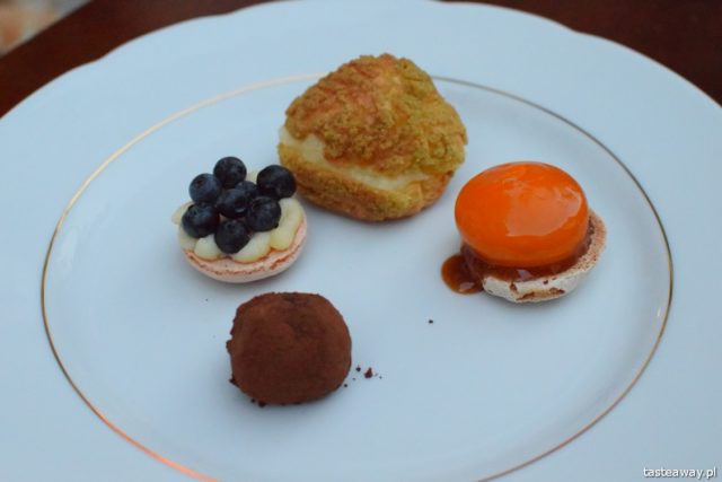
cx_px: 361
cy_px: 241
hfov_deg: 37.8
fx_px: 1053
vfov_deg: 25.8
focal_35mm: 52
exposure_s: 1/125
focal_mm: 35
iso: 11400
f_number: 6.3
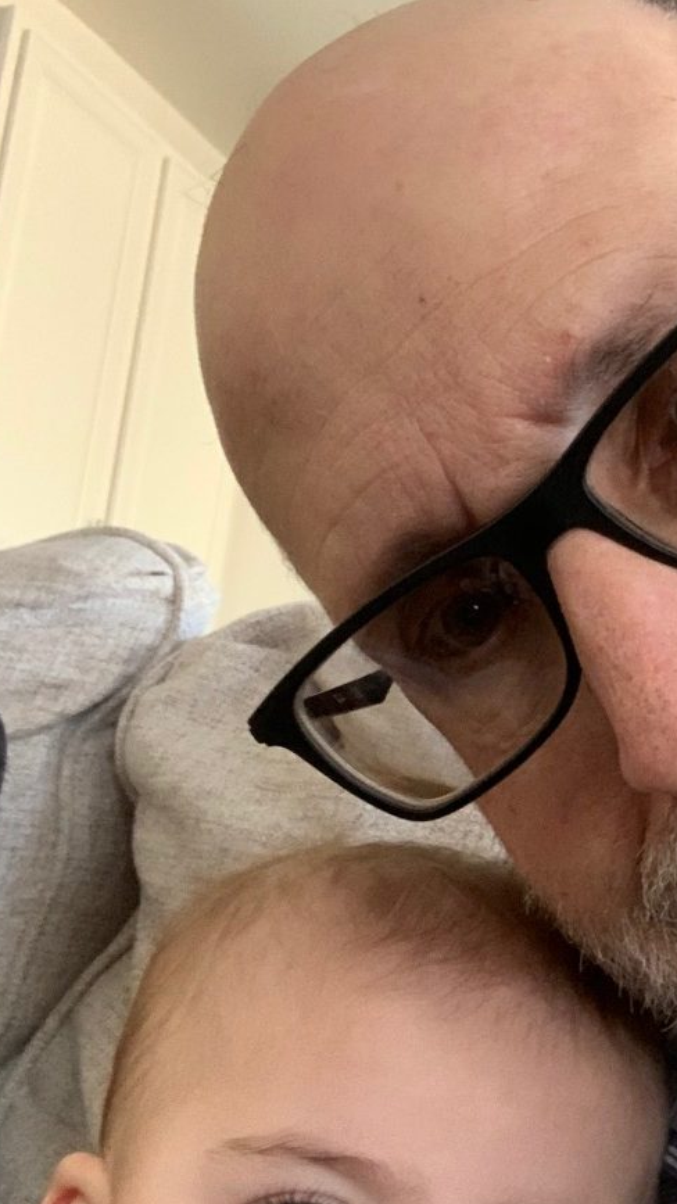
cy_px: 713
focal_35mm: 62
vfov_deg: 33.7
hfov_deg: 18.8
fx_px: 1979
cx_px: 695
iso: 320
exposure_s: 1/45
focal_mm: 2.87
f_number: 2.2
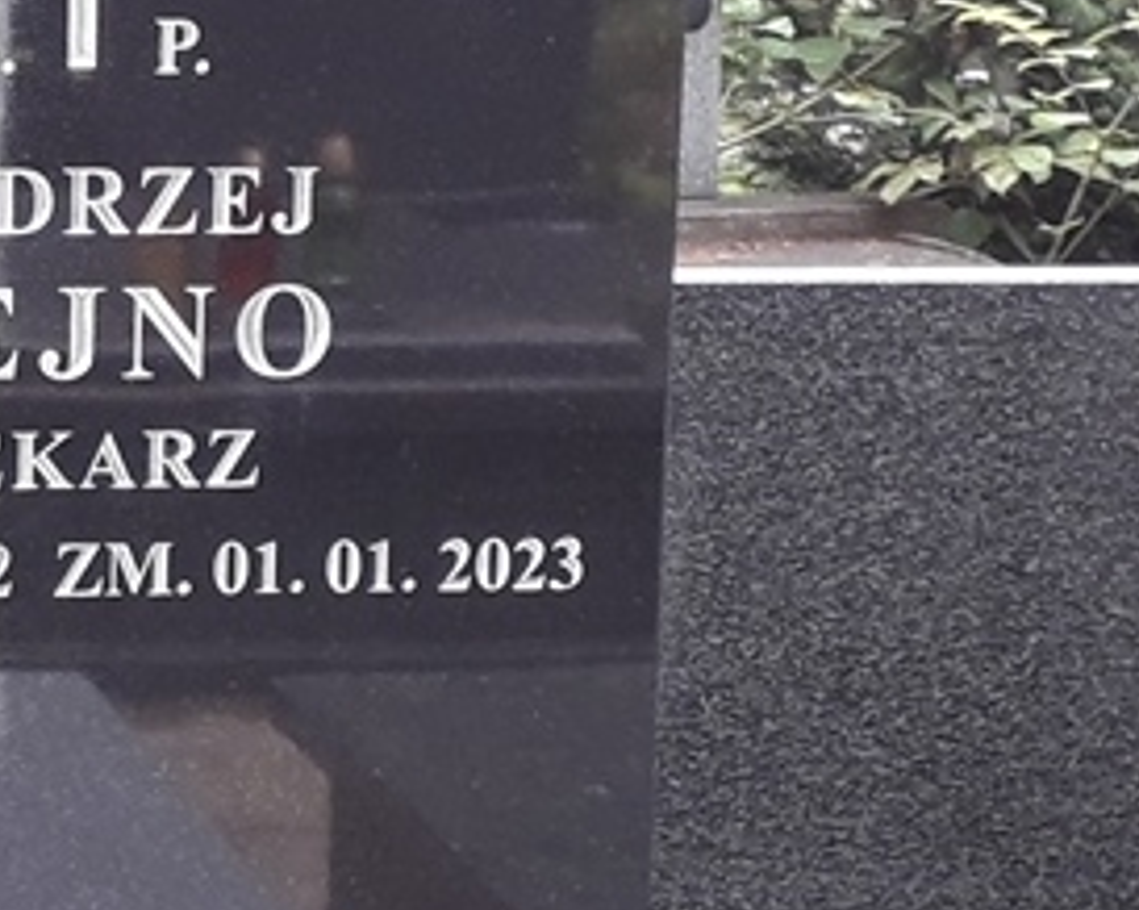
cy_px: 140
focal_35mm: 56
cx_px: -40
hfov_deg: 30.8
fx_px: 1886
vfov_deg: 26.4
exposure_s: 1/100
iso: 64
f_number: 1.9
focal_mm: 3.6
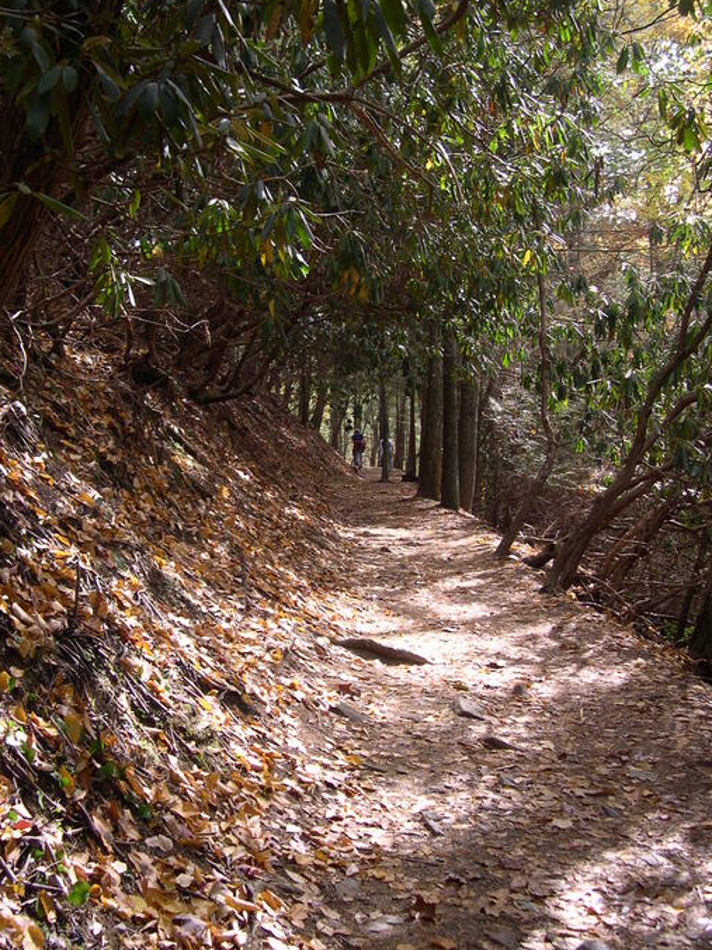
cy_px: 457
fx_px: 1234
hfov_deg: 32.1
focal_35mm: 45
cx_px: 294
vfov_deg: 42.1
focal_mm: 8
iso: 100
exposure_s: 1/80.2
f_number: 2.8
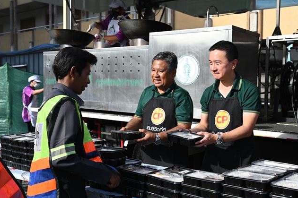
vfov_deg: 34.5
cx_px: 162
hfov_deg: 50.0
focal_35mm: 39
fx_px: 319
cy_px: 105
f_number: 4
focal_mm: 33.5
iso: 100
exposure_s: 1/500
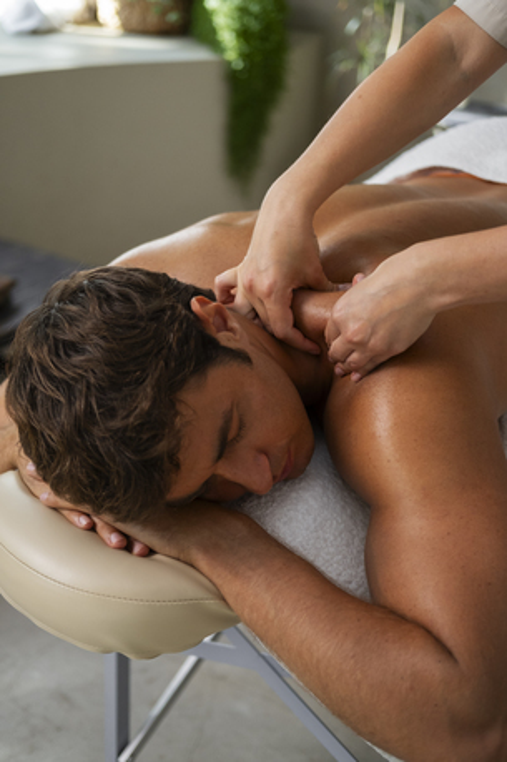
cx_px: 254
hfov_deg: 25.5
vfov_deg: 37.5
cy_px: 381
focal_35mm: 53
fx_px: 1120
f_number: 2
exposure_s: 1/400
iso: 640
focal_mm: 35
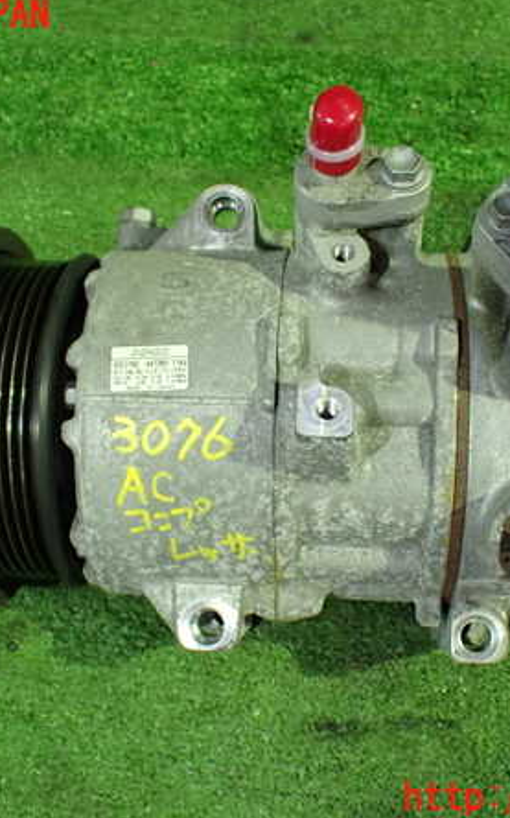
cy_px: 407
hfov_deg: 29.8
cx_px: 267
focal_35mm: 43
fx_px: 958
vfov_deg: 46.2
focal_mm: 5.4
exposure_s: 1/50
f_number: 2.3
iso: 800
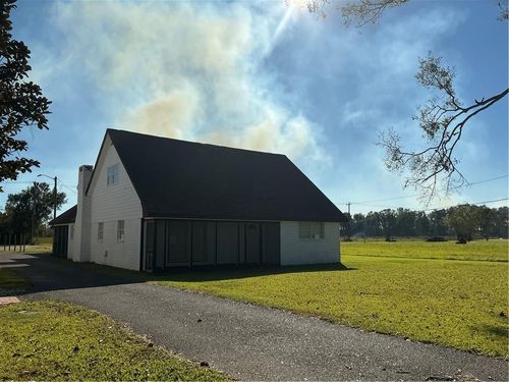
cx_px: 254
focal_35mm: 28
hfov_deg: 63.4
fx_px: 412
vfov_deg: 49.7
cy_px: 191
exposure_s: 1/5263
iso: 25
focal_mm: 3
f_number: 1.8
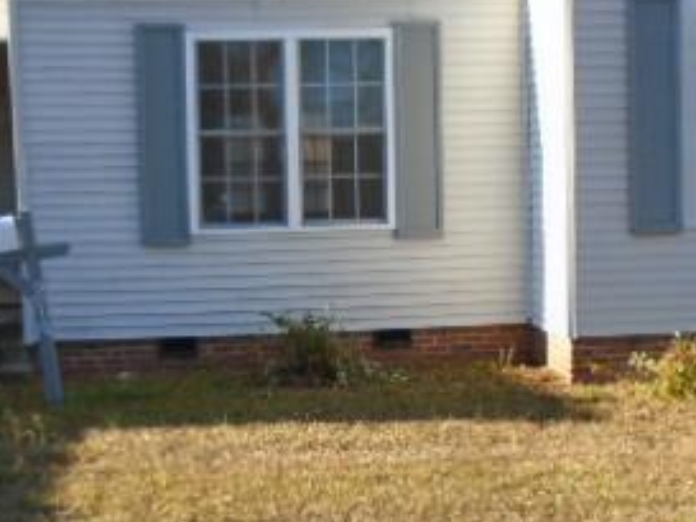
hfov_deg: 31.7
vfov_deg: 24.0
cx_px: 349
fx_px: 1227
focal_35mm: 61
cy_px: 311
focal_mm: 4.6
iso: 100
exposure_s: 1/320
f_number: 3.2
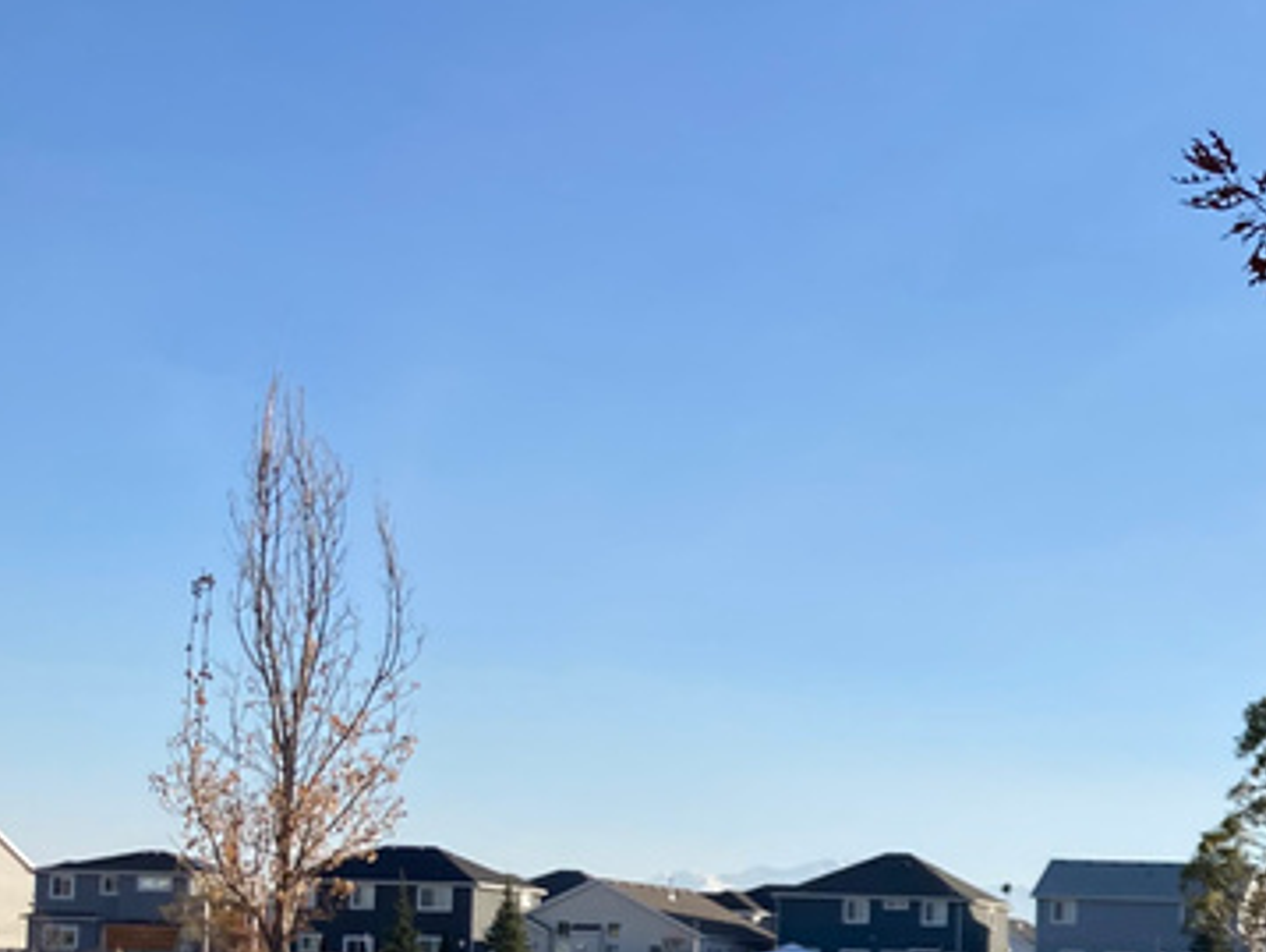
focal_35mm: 80
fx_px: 2928
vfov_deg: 18.0
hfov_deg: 22.0
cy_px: 959
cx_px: 1637
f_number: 1.8
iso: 20
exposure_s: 1/1779
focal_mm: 3.99
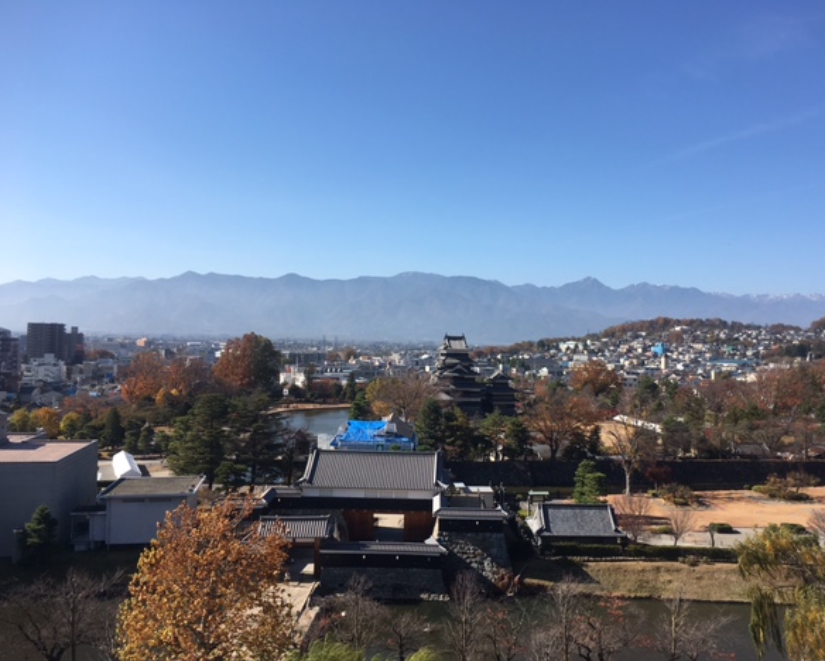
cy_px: 330
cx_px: 442
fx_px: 757
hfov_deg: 57.1
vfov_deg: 47.2
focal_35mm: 31
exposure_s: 1/1221
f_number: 2.2
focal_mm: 4.15
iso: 25
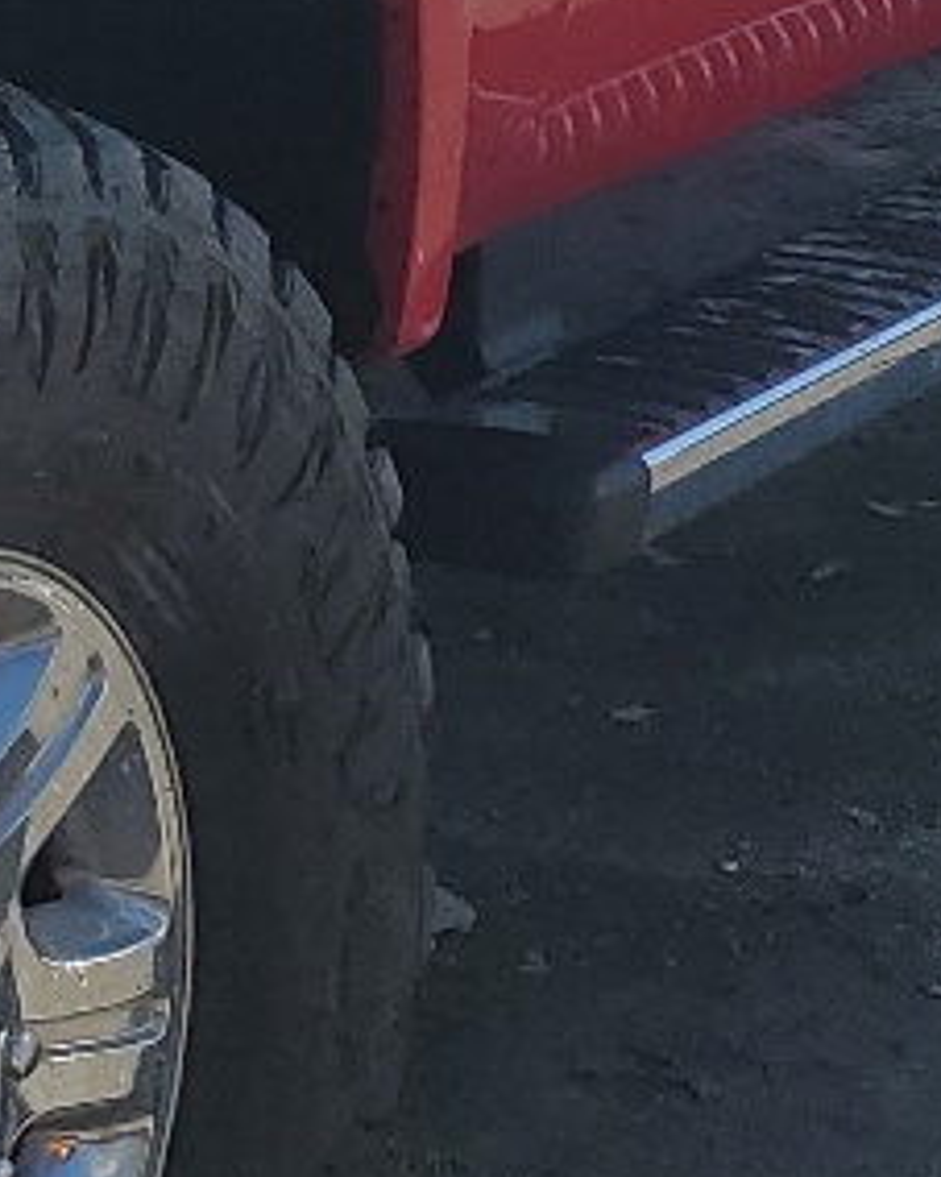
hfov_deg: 10.4
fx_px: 4981
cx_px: -464
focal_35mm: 143
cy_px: -493
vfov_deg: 12.9
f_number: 1.5
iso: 50
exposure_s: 1/5000
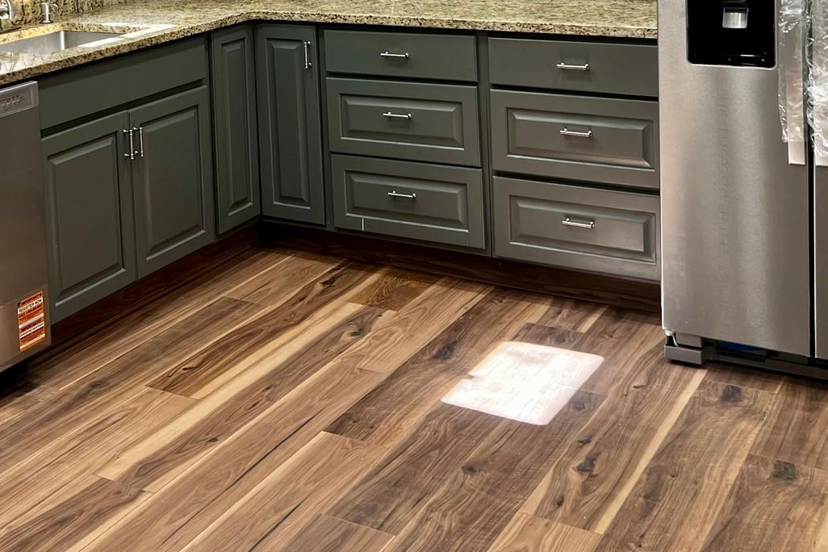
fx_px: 1242
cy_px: -48
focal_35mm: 54
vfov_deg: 23.6
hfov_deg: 36.4
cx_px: 263
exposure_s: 1/120
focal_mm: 5.7
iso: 32
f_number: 1.5
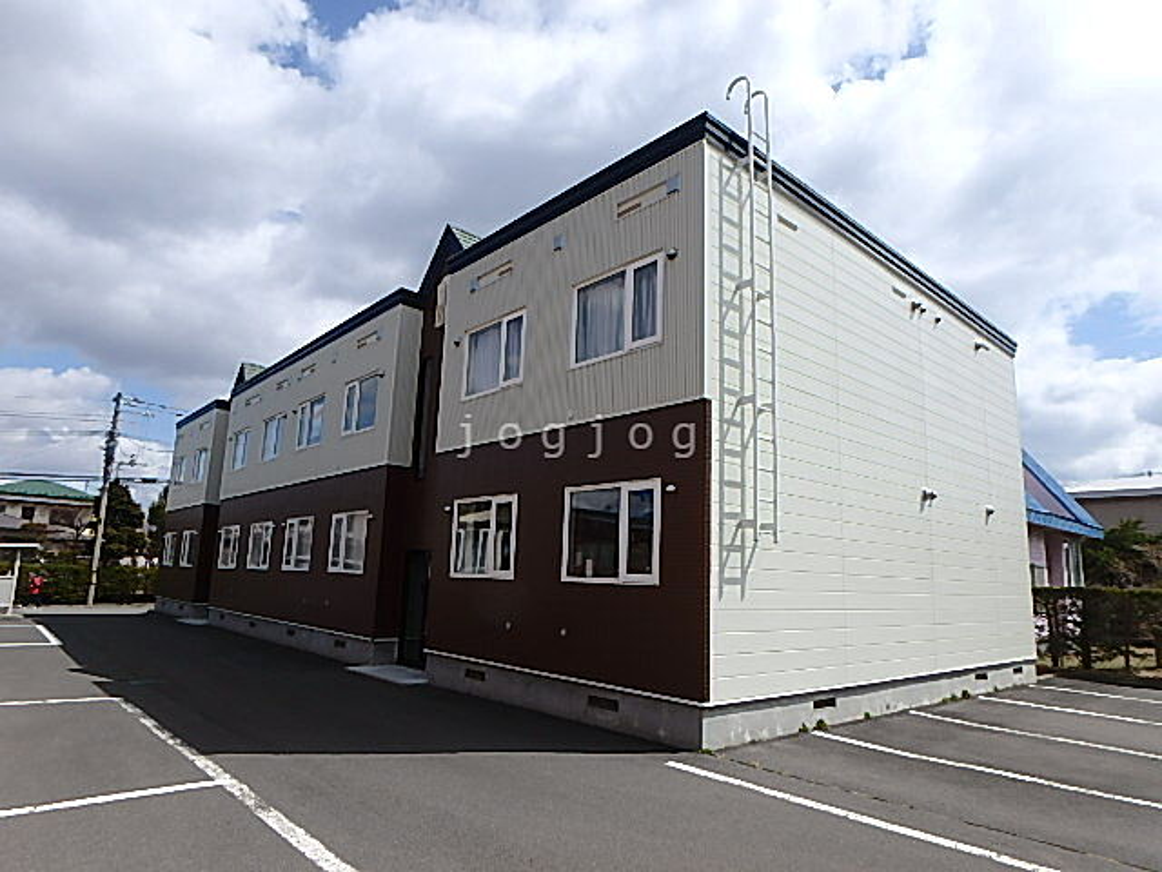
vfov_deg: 63.4
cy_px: 436
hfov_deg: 79.0
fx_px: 705
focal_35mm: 21
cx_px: 581
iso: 125
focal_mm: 3.7
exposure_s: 1/800
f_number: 6
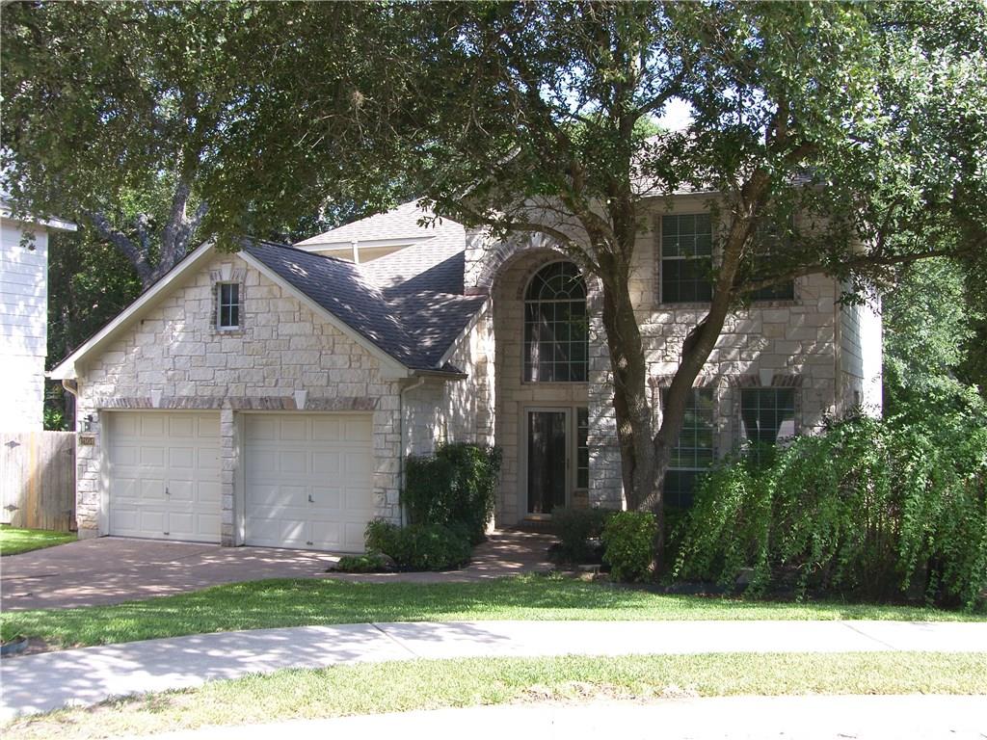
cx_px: 494
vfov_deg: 36.0
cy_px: 370
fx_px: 1141
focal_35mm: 40
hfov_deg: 46.8
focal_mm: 10.3
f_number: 4.6
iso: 50
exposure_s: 1/125
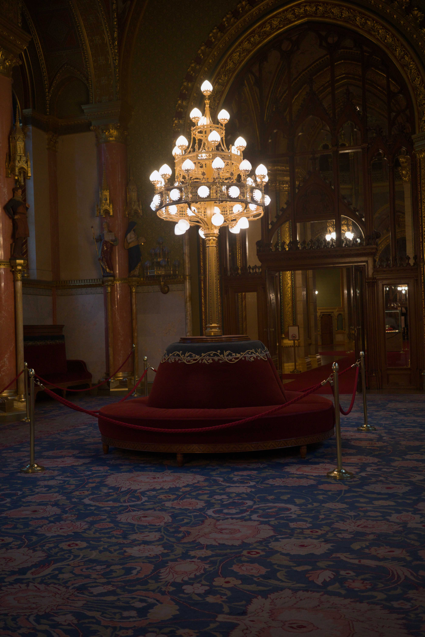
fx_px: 708
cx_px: 212
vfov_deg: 48.5
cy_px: 318
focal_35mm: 40
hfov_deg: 33.4
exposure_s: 1/100
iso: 1250
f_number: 2.8
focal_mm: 26
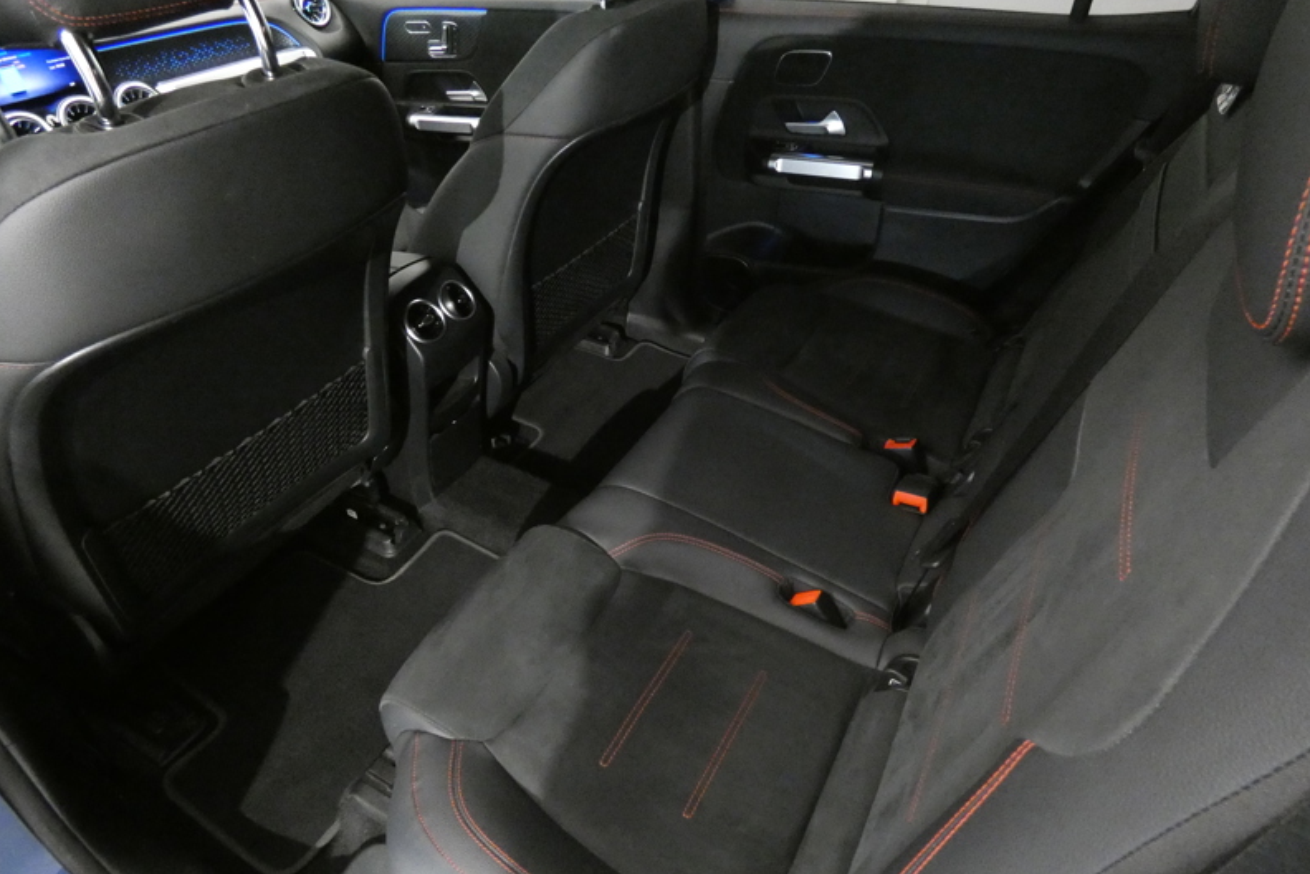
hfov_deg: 81.2
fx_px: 764
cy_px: 445
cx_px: 653
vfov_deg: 59.5
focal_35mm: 21
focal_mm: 3.6
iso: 1600
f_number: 2.8
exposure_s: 1/13
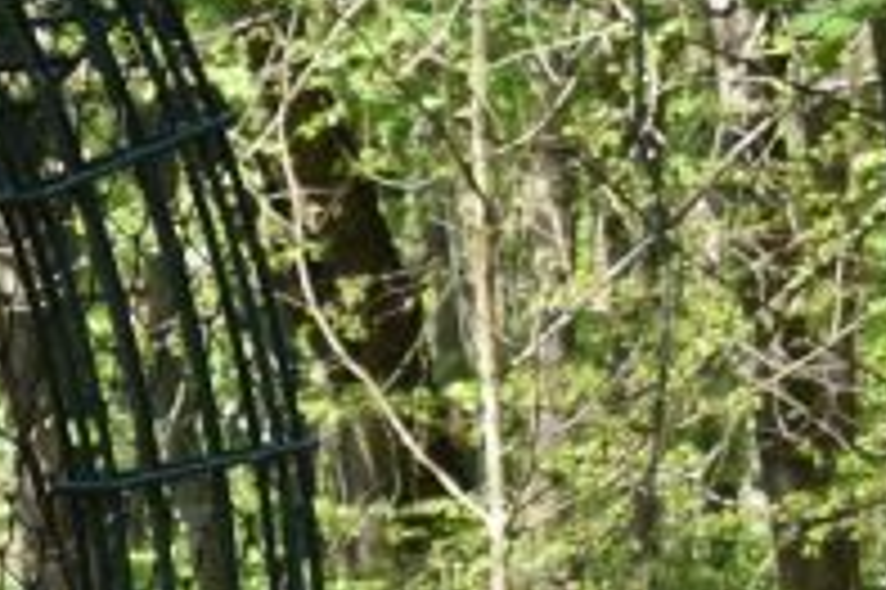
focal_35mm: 347
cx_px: -1475
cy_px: 1387
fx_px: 8533
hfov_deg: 5.7
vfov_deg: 3.9
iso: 800
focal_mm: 38
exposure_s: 1/800
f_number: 4.8
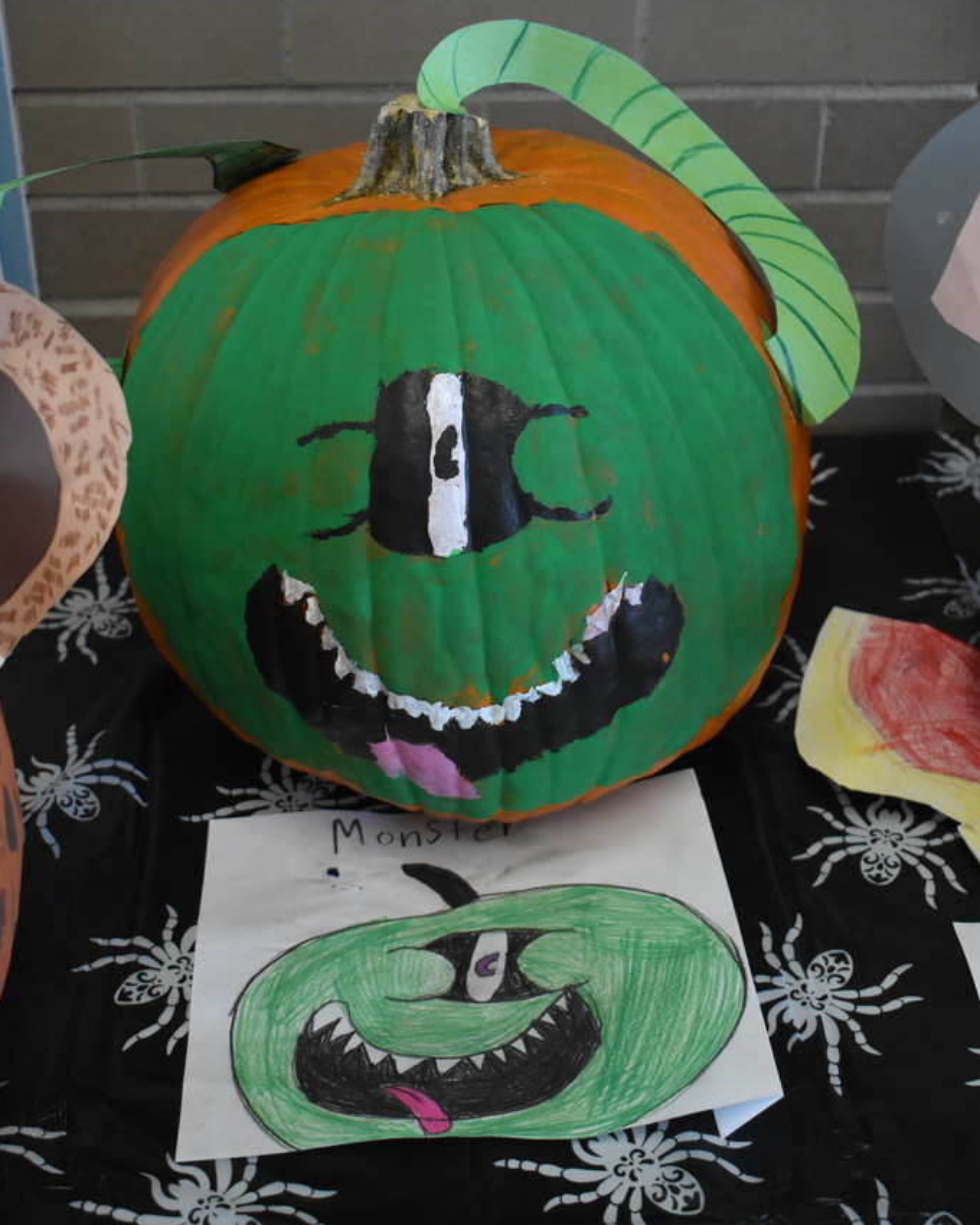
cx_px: 489
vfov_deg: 35.6
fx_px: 1906
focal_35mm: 53
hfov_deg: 28.8
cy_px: 535
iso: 3200
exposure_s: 1/400
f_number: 4.2
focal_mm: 31
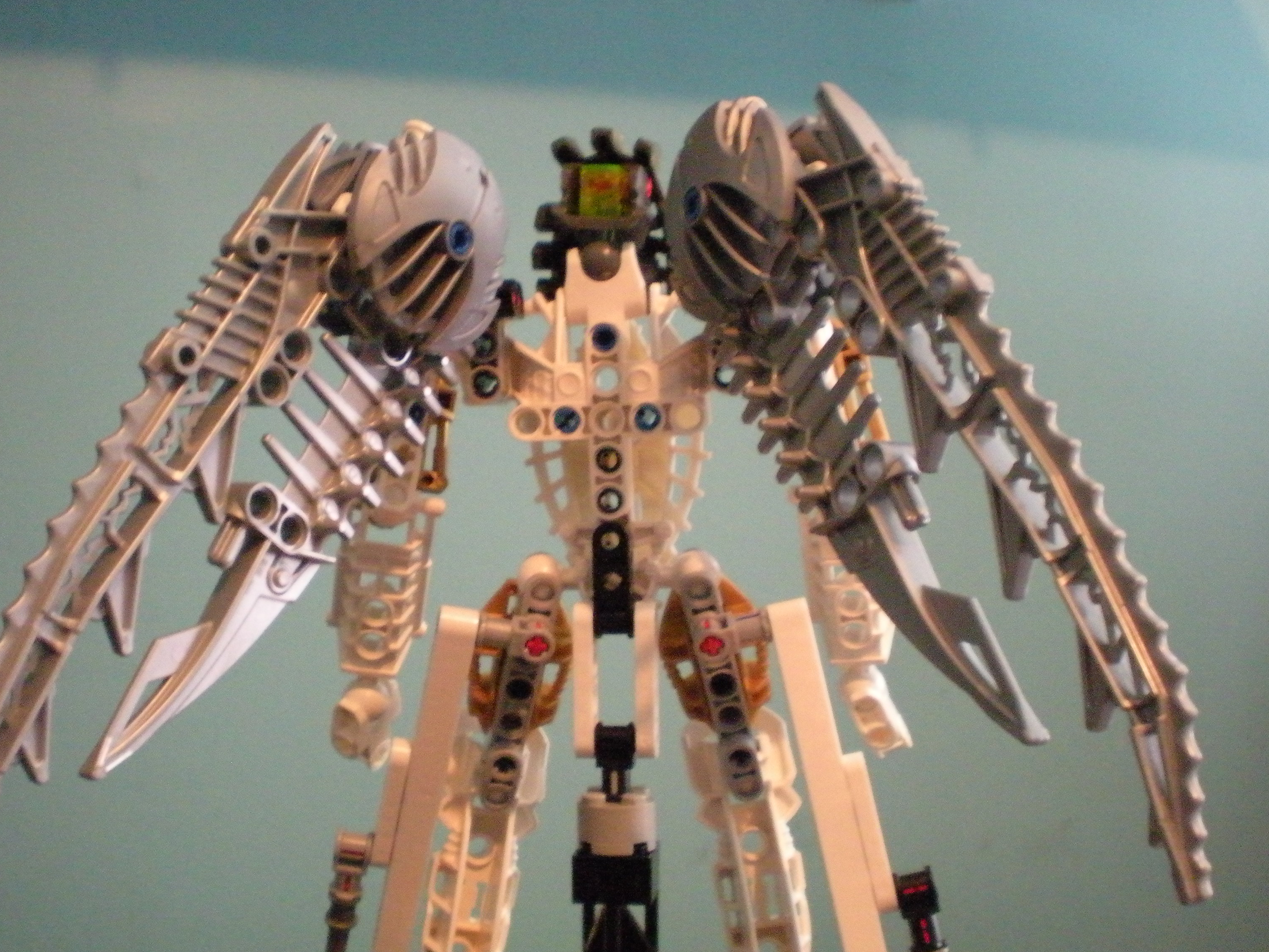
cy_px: 503
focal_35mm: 41
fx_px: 1503
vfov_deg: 35.1
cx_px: 607
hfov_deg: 45.8
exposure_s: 1/6.7
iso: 800
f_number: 3.1
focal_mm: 6.3
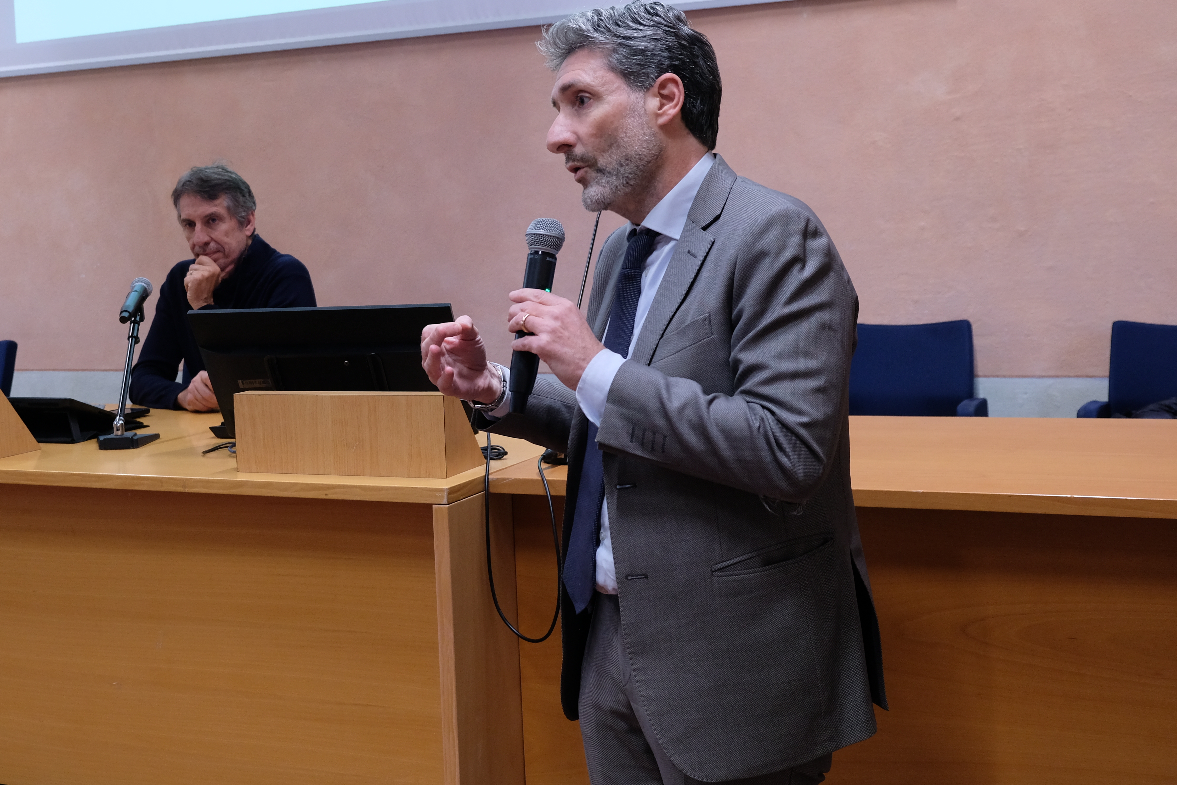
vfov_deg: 28.0
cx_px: 425
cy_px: 322
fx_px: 1569
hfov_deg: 40.8
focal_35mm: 48
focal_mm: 24.3
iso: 800
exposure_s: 1/30
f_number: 3.6
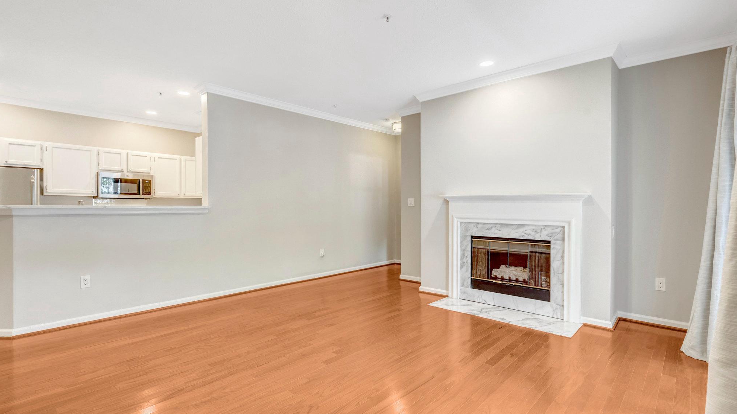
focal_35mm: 17
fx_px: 332
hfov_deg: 95.9
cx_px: 366
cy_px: 207
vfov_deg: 63.9
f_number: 8
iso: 1250
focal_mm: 16
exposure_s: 1/20
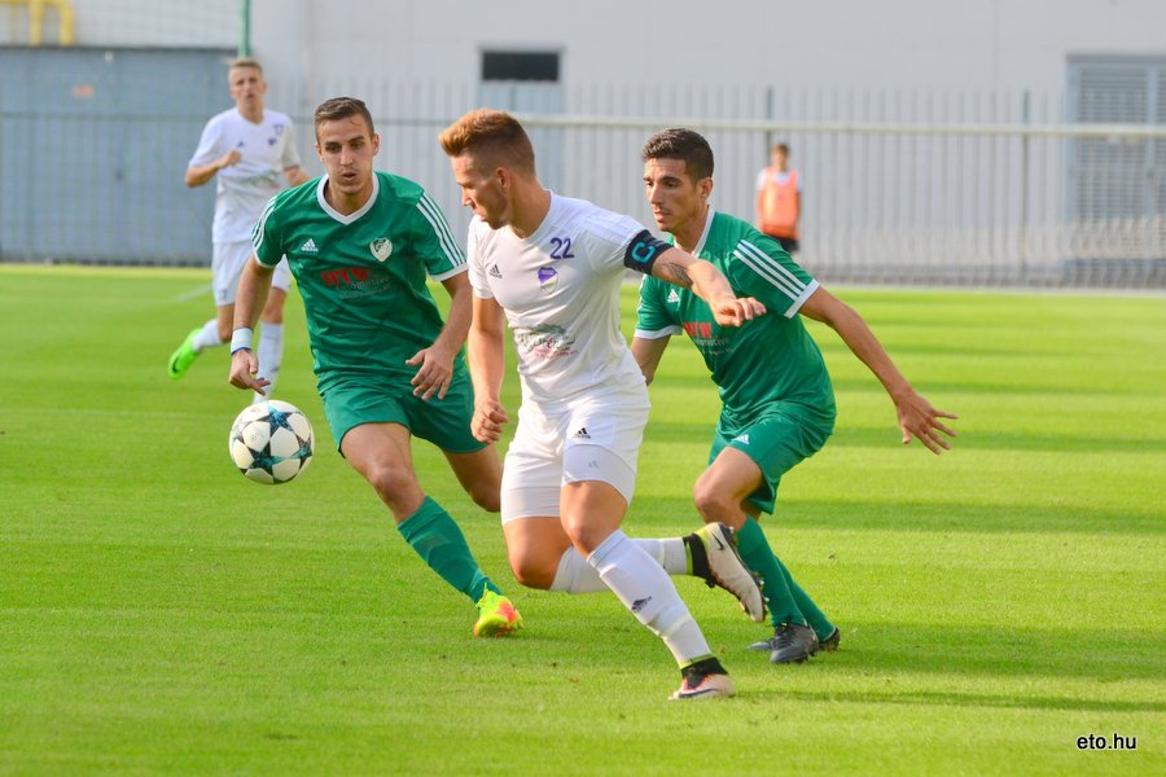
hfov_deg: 7.4
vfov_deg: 5.0
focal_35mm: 278
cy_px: 388
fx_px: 8987
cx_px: 583
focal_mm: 185
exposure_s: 1/1600
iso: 640
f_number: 5
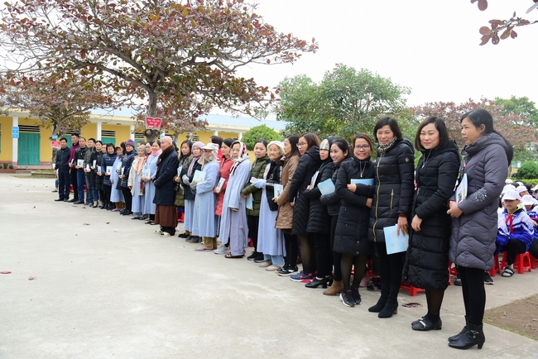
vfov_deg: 42.4
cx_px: 269
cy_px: 180
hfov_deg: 60.3
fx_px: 463
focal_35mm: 31
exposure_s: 1/100
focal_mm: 31
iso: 320
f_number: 6.3
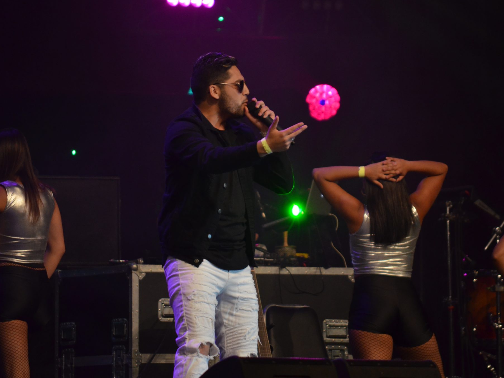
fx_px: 4761
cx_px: 246
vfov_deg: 4.5
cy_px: 189
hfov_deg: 6.1
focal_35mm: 327
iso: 1600
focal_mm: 200
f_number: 5.6
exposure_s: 1/200
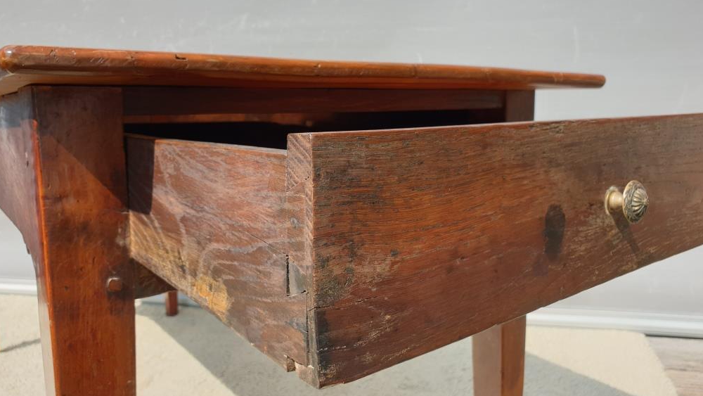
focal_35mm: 29
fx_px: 541
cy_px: 186
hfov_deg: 66.1
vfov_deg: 40.2
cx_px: 346
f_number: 2.4
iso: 50
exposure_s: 1/940
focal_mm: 4.3
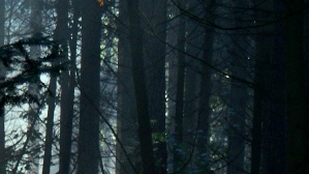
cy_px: -36
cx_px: -257
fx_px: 3334
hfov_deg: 5.2
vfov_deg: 3.0
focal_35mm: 407
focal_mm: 50
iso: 200
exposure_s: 1/80
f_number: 5.6
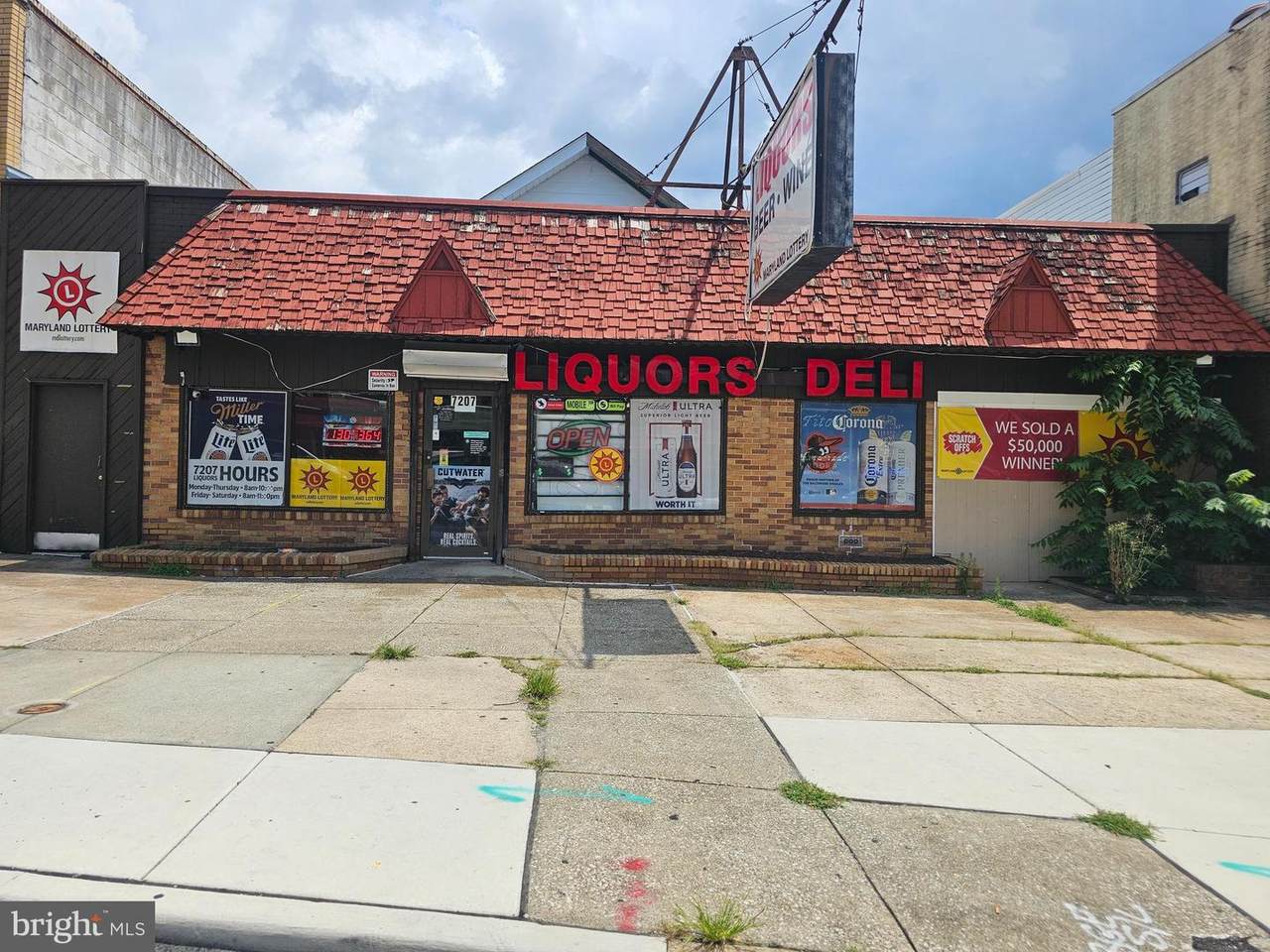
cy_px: 476
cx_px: 635
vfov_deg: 58.9
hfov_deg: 73.9
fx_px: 844
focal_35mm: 23
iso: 10
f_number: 1.7
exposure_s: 1/1307
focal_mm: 6.3
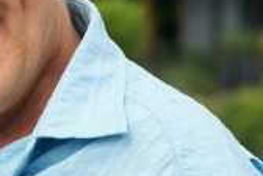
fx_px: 2177
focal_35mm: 298
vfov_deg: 4.6
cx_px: -102
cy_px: 49
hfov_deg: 6.8
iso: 200
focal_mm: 85
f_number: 5.6
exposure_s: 1/320
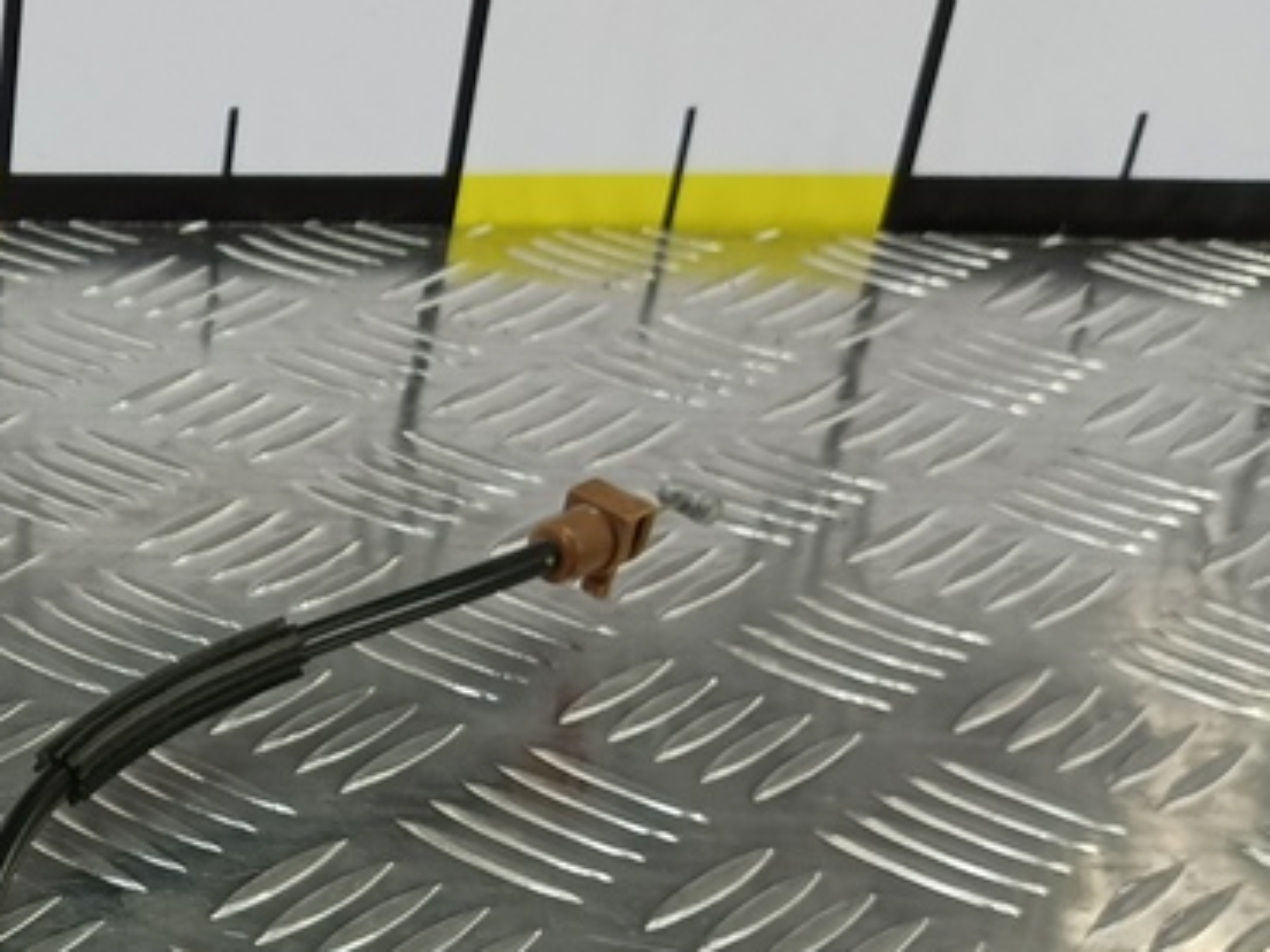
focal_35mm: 64
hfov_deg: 26.5
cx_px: -304
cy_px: 983
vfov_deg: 22.0
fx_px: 2348
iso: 99
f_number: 1.6
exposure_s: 1/50
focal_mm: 4.11
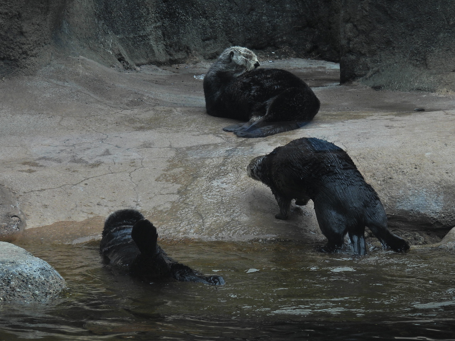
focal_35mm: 185
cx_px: 228
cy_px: 170
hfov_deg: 10.7
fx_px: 2432
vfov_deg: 8.0
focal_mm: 33
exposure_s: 1/500
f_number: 4.5
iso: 100
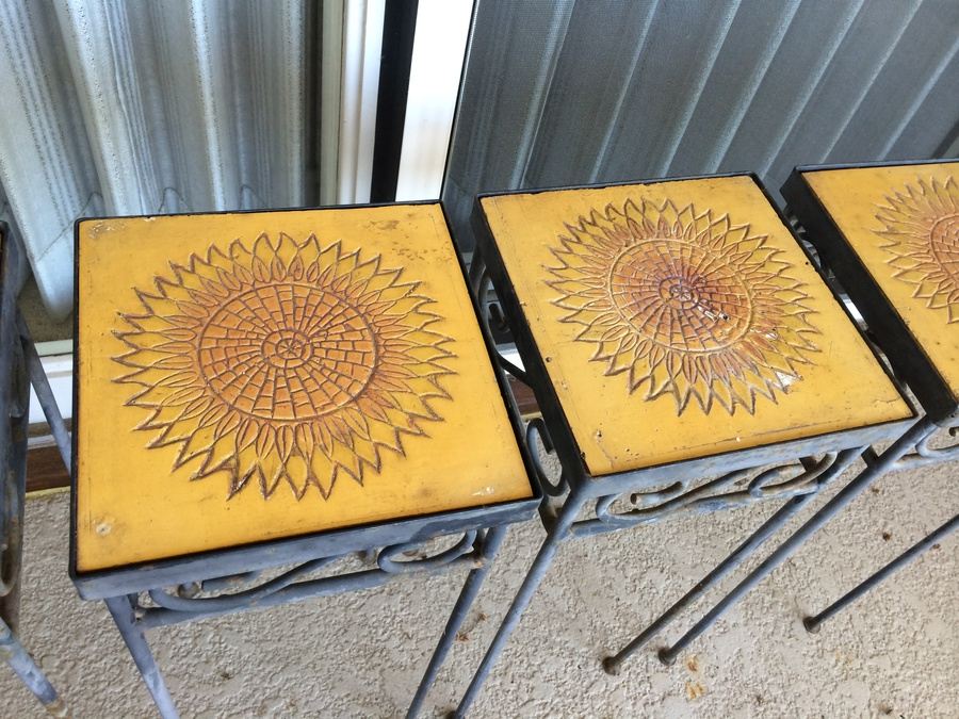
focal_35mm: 30
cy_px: 360
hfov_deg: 60.0
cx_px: 480
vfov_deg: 46.8
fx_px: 831
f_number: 2.2
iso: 40
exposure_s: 1/30
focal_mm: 4.12
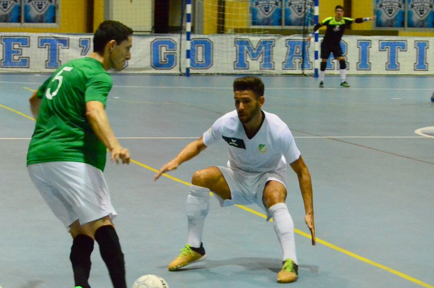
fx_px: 1769
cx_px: 214
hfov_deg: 14.0
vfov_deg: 9.3
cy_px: 134
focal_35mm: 147
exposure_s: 1/320
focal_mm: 80
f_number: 7.1
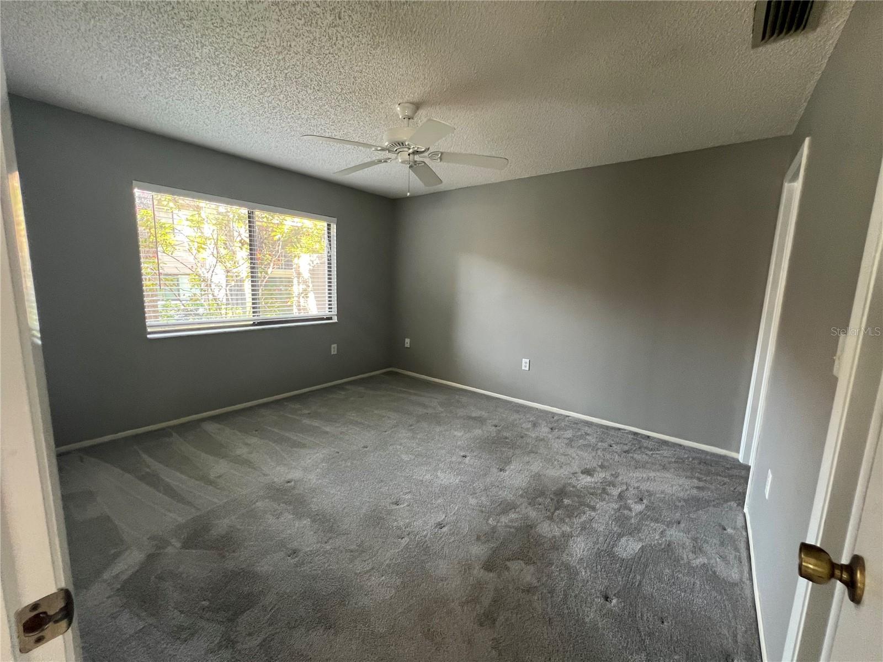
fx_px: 332
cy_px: 331
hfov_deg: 106.2
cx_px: 442
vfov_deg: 89.9
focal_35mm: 13
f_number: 1.8
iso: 250
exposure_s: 1/60
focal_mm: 1.57
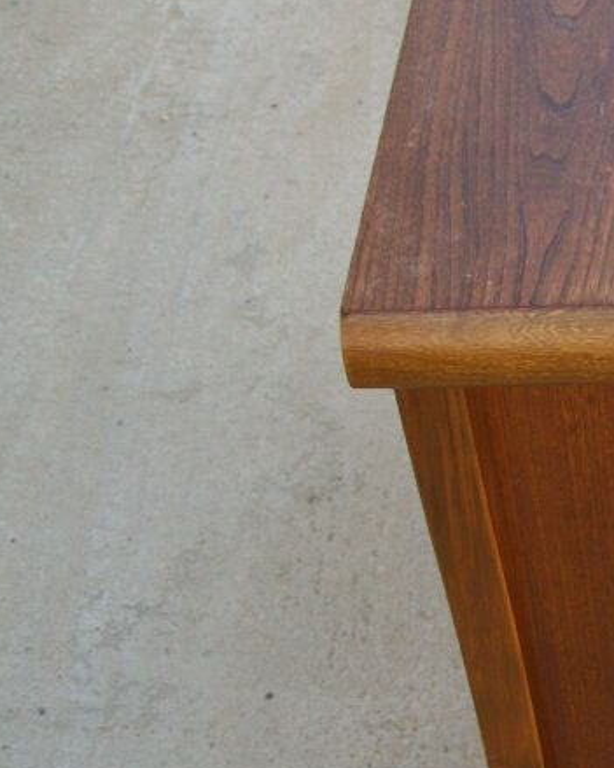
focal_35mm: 91
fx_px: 2068
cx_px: 784
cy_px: 429
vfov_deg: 21.0
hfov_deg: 16.1
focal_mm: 5.7
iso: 80
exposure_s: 1/250
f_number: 2.9
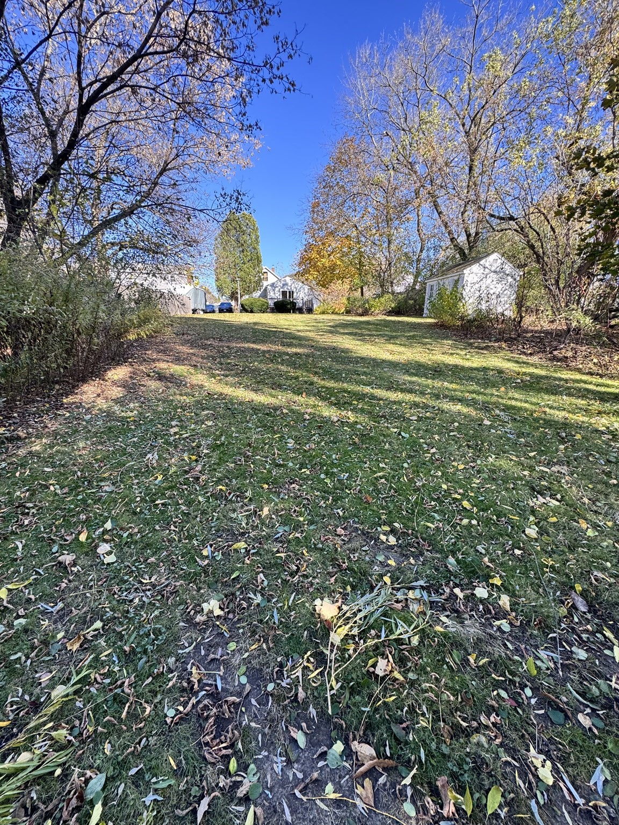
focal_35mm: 14
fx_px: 334
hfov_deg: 85.7
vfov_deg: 102.1
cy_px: 412
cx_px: 310
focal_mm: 2.22
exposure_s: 1/270
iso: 40
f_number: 2.2
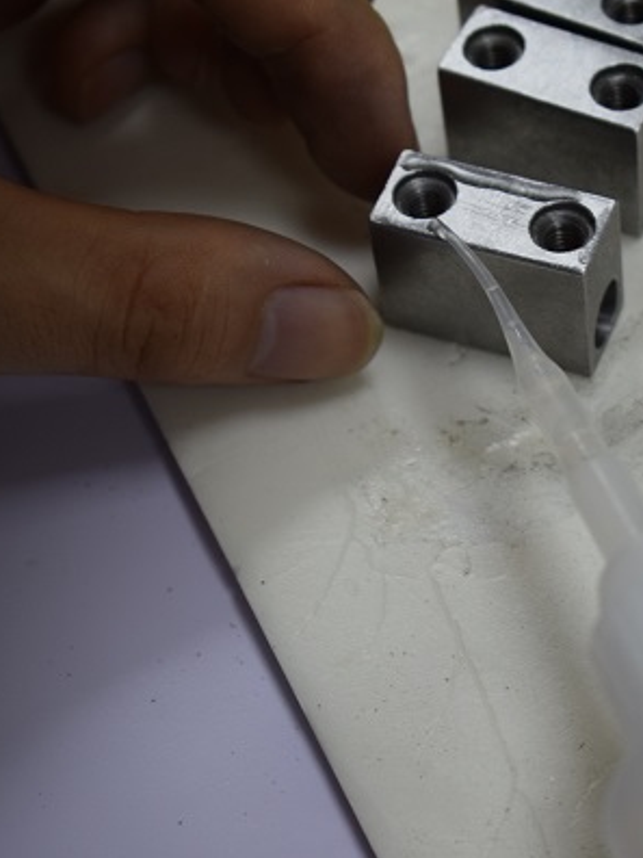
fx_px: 2601
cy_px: 429
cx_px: 377
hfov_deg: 14.1
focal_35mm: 105
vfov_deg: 18.7
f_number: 5.3
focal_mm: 48
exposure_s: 1/60
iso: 720
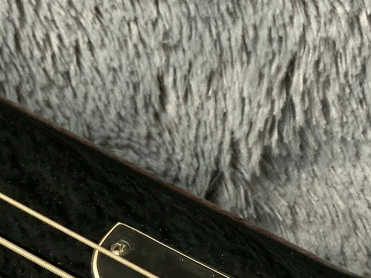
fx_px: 1136
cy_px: 400
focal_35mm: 106
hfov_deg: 18.5
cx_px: 218
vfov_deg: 13.3
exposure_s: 1/60
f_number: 1.8
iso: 250
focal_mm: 3
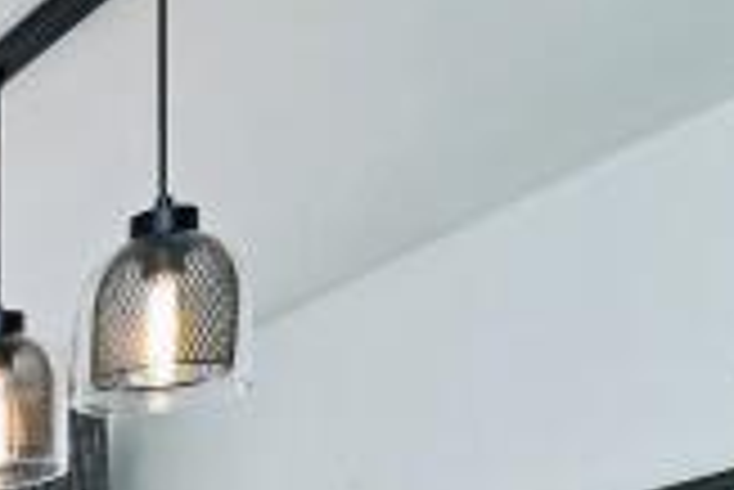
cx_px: -1148
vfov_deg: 12.6
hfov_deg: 13.8
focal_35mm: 88
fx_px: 1796
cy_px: 1126
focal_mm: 14
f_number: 8
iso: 400
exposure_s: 1/200
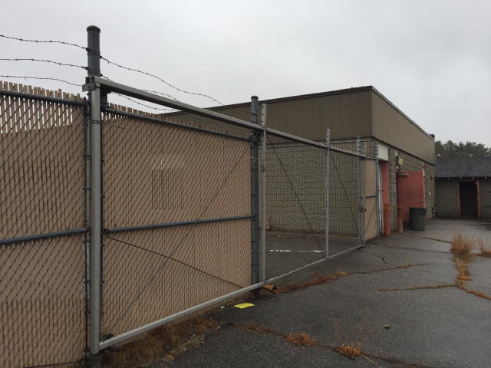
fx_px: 411
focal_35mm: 29
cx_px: 246
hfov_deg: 61.7
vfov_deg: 48.2
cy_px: 184
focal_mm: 4.15
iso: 32
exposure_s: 1/476
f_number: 2.2
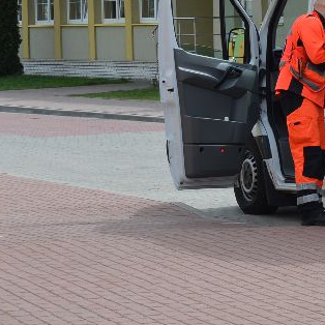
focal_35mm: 208
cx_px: 452
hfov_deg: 8.3
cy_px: 12
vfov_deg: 8.4
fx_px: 2209
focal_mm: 50
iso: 100
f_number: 8
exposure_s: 1/250
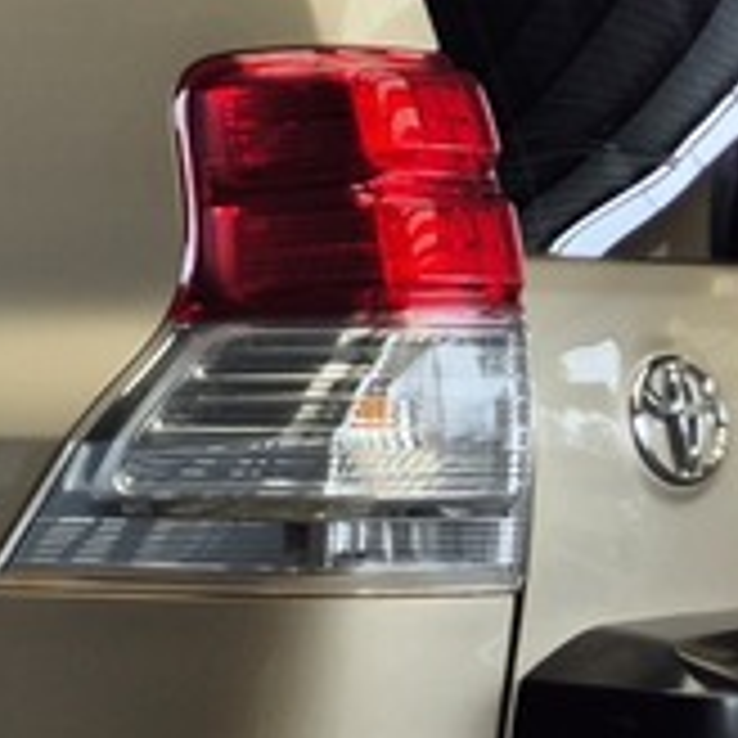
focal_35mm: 127
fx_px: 3063
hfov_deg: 12.7
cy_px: 567
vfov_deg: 13.7
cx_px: -513
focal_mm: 5.4
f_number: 1.8
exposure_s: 1/180
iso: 25
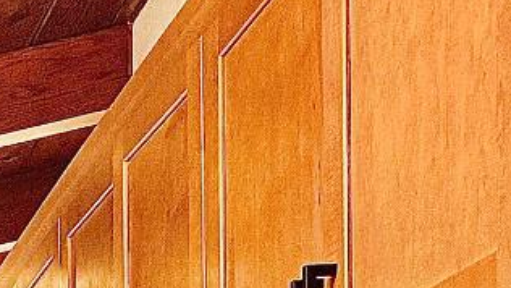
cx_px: -569
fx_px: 1681
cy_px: 842
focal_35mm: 124
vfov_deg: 8.4
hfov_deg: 14.0
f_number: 1.78
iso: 400
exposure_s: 1/60
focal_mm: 6.76
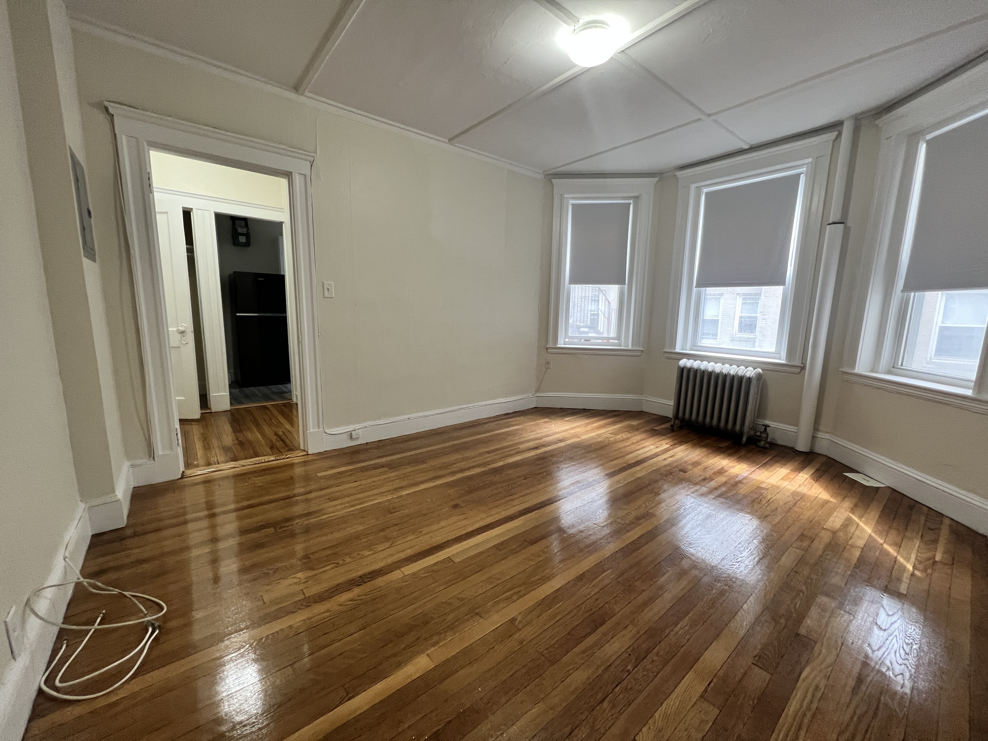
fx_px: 371
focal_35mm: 13
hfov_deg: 106.2
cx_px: 494
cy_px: 370
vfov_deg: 89.9
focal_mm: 1.57
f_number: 1.8
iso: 160
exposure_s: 1/60
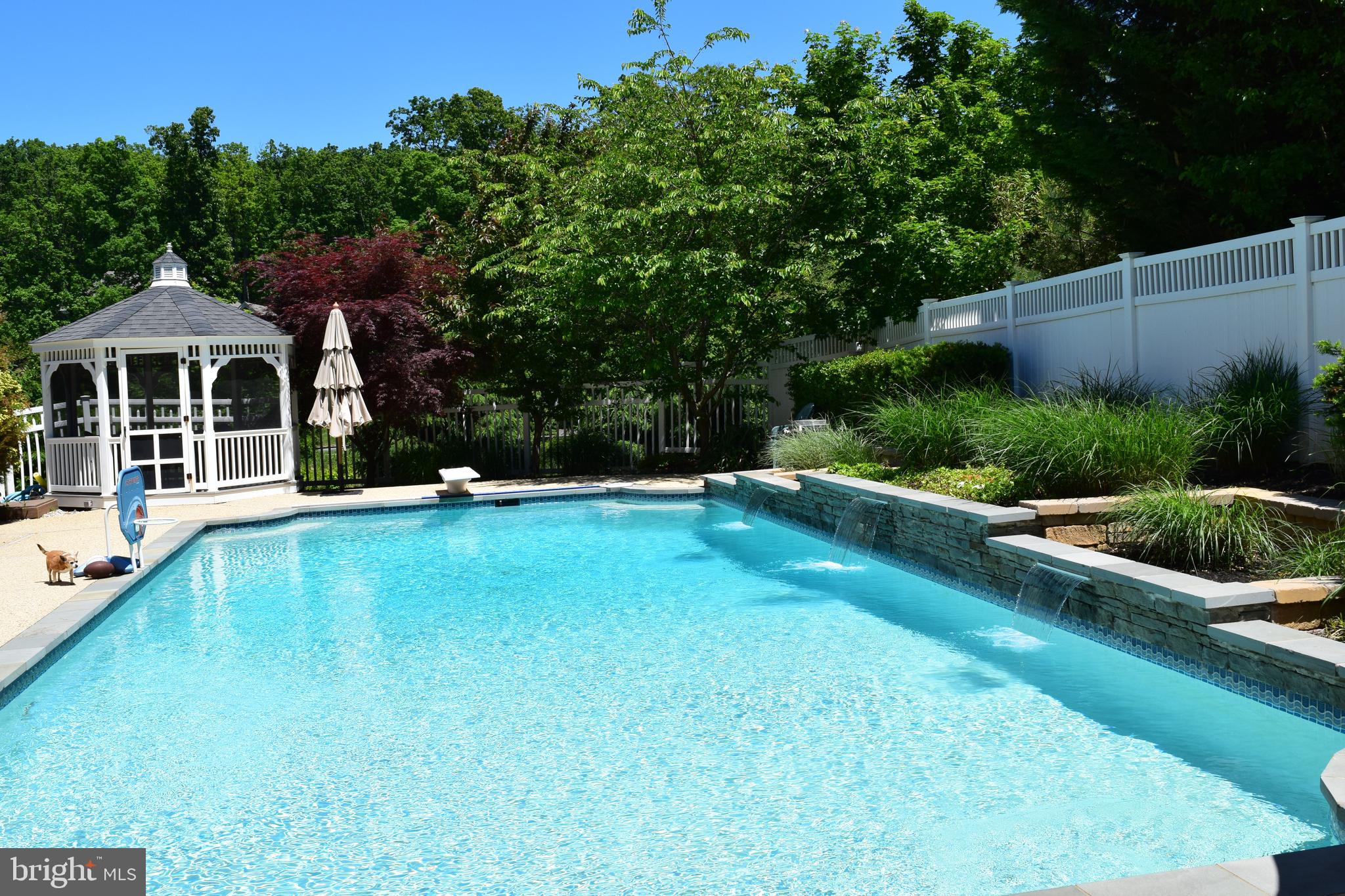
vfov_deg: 36.9
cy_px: 448
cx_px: 672
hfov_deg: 53.1
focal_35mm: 36
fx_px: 1345
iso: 360
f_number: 11
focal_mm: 24
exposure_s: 1/500
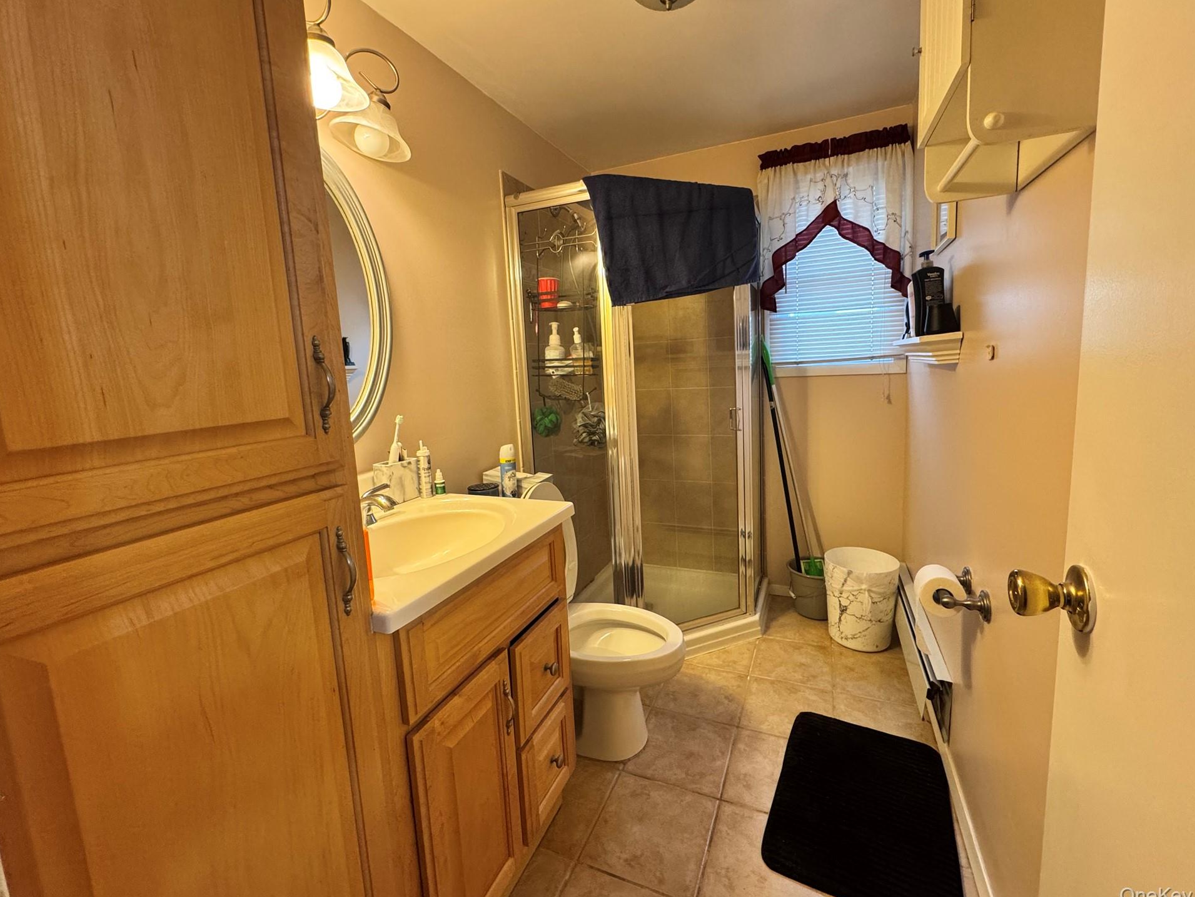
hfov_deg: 98.2
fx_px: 518
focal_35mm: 15
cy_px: 430
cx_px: 607
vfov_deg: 81.7
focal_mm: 2.22
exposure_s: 1/60
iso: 250
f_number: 2.2
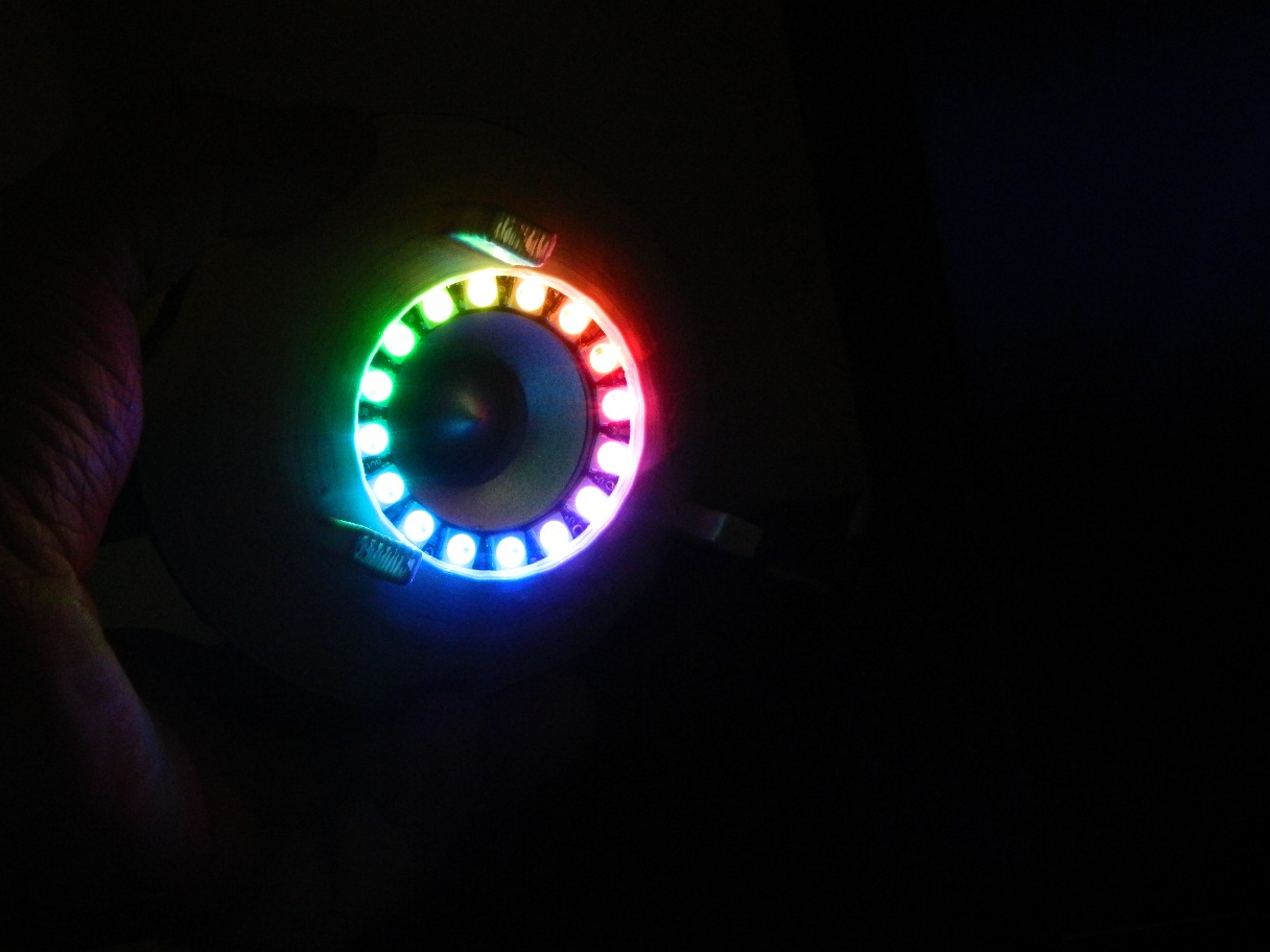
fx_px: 4476
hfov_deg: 16.1
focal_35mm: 122
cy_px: 470
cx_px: 621
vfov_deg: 12.1
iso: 400
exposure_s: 1/400
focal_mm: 18.6
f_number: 4.5
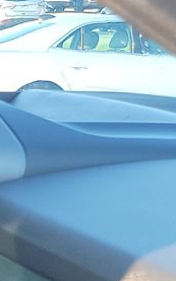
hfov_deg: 6.5
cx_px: -609
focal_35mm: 147
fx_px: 1129
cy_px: 475
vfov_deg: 13.1
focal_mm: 6.7
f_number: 1.8
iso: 68
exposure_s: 1/59
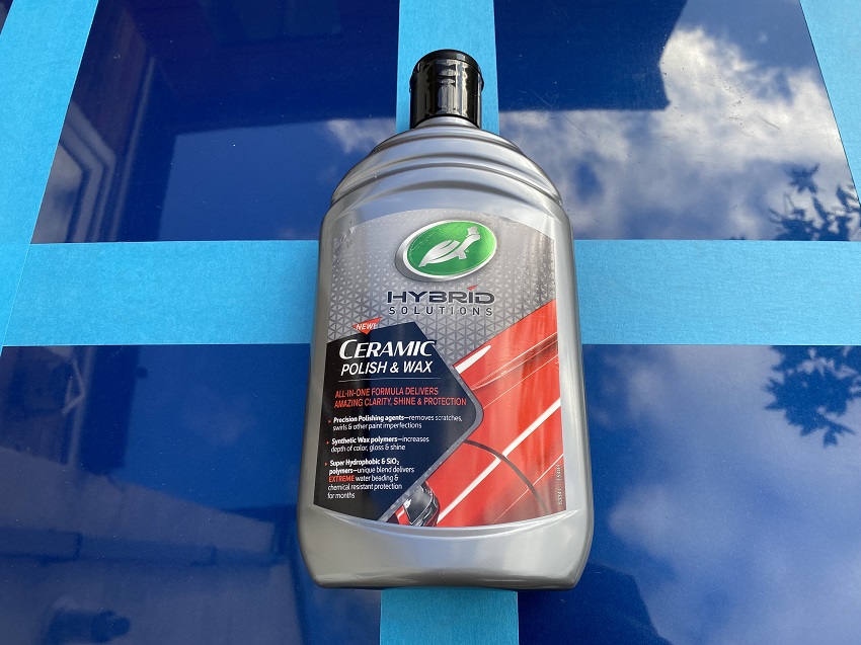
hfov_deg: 67.3
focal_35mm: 26
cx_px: 430
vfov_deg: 53.0
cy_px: 322
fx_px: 647
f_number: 1.8
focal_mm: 4.25
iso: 32
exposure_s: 1/390
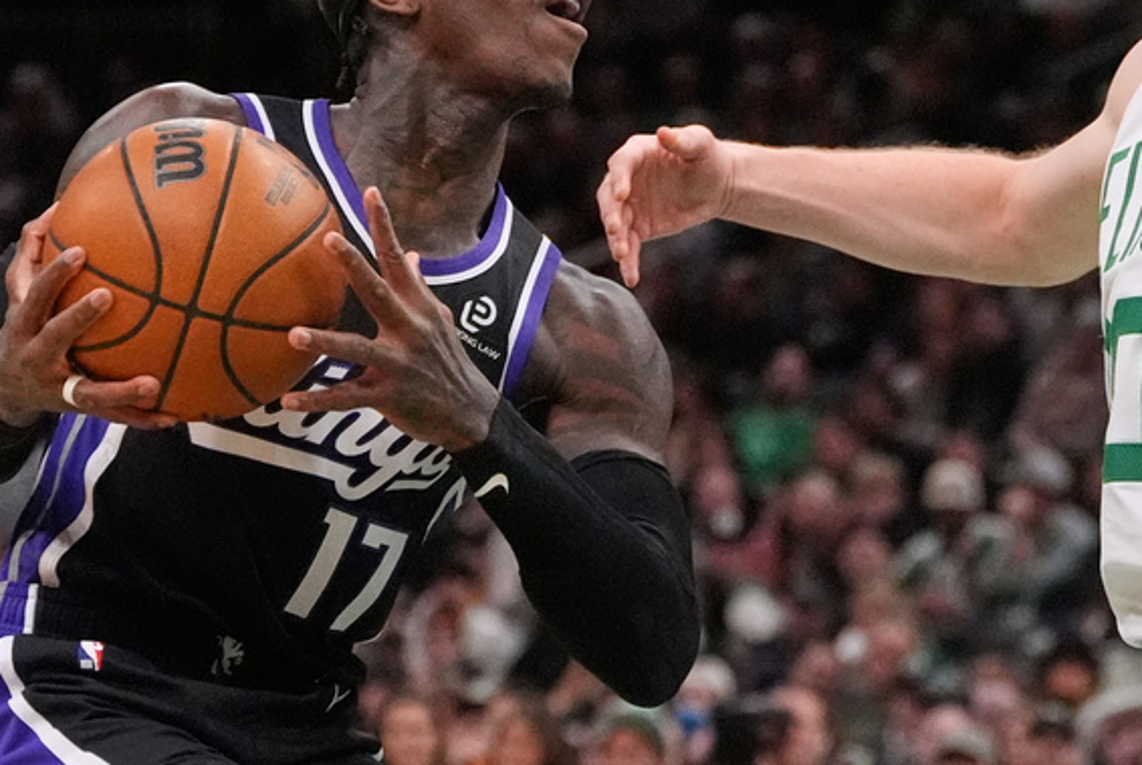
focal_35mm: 266
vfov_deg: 5.2
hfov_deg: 7.7
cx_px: 565
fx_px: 8449
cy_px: 104
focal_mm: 98
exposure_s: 1/3200
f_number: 4
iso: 8000
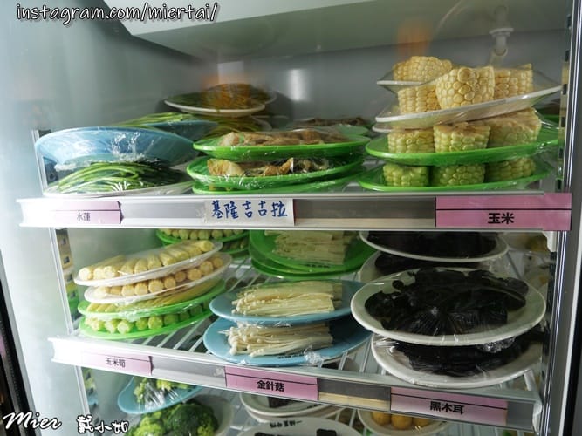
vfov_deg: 56.8
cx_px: 291
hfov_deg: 71.6
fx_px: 403
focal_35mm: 24
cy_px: 218
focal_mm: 12
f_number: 3.5
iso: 200
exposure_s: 1/80
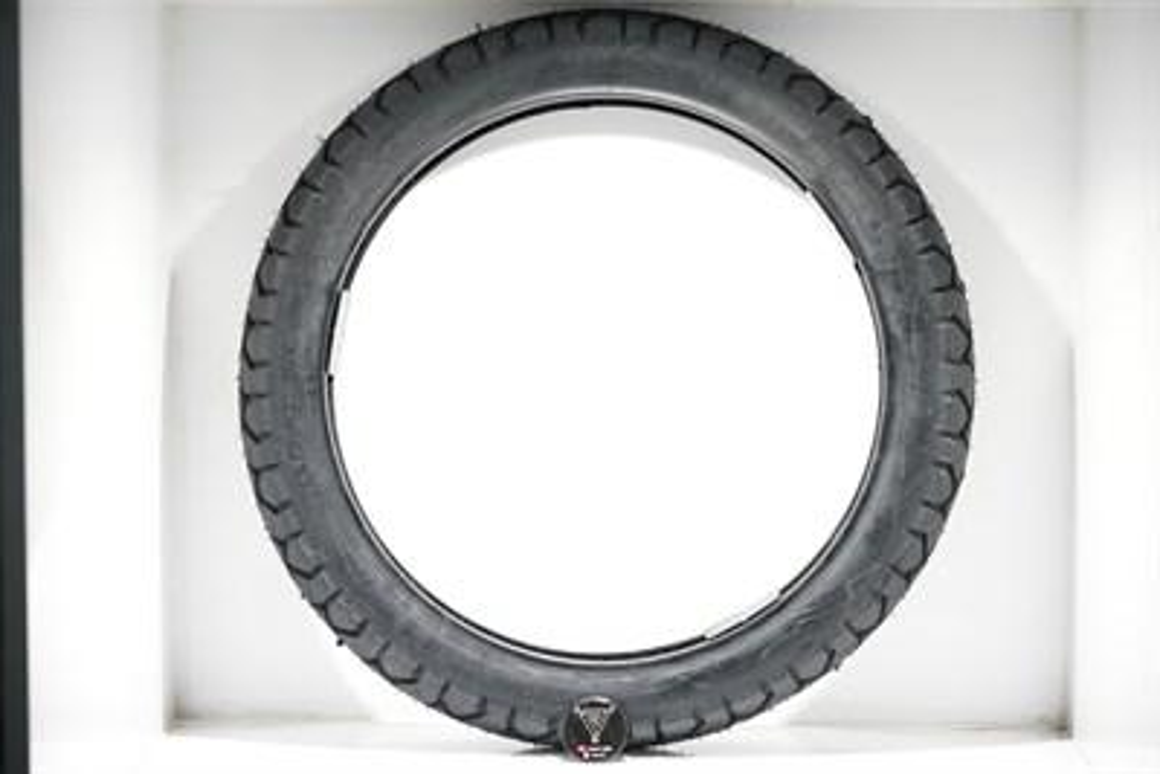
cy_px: 387
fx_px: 2740
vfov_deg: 16.1
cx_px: 580
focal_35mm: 85
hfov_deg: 23.9
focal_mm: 85
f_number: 3.2
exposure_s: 1/50
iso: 80
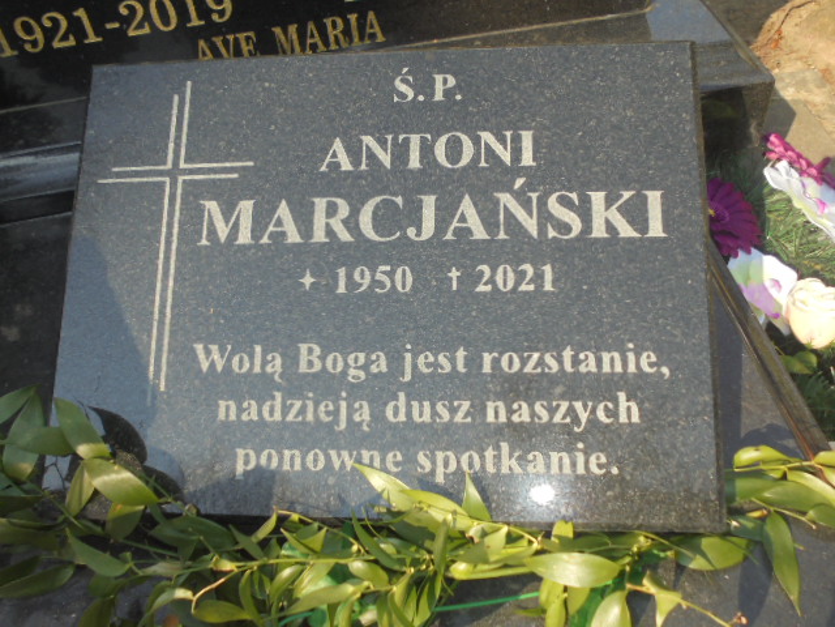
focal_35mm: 34
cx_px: 418
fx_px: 820
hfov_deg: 54.0
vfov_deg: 41.8
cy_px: 314
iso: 100
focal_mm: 6.1
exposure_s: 1/250
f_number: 4
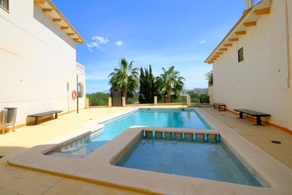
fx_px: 122
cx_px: 146
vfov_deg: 77.4
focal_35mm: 15
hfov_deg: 100.4
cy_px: 98
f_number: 22
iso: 640
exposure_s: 1/125
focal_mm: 10
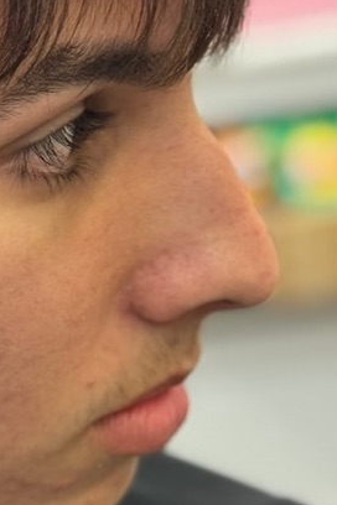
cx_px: -119
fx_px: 2064
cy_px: 145
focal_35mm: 147
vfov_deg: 13.9
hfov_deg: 9.2
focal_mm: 6.76
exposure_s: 1/60
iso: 200
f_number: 1.78
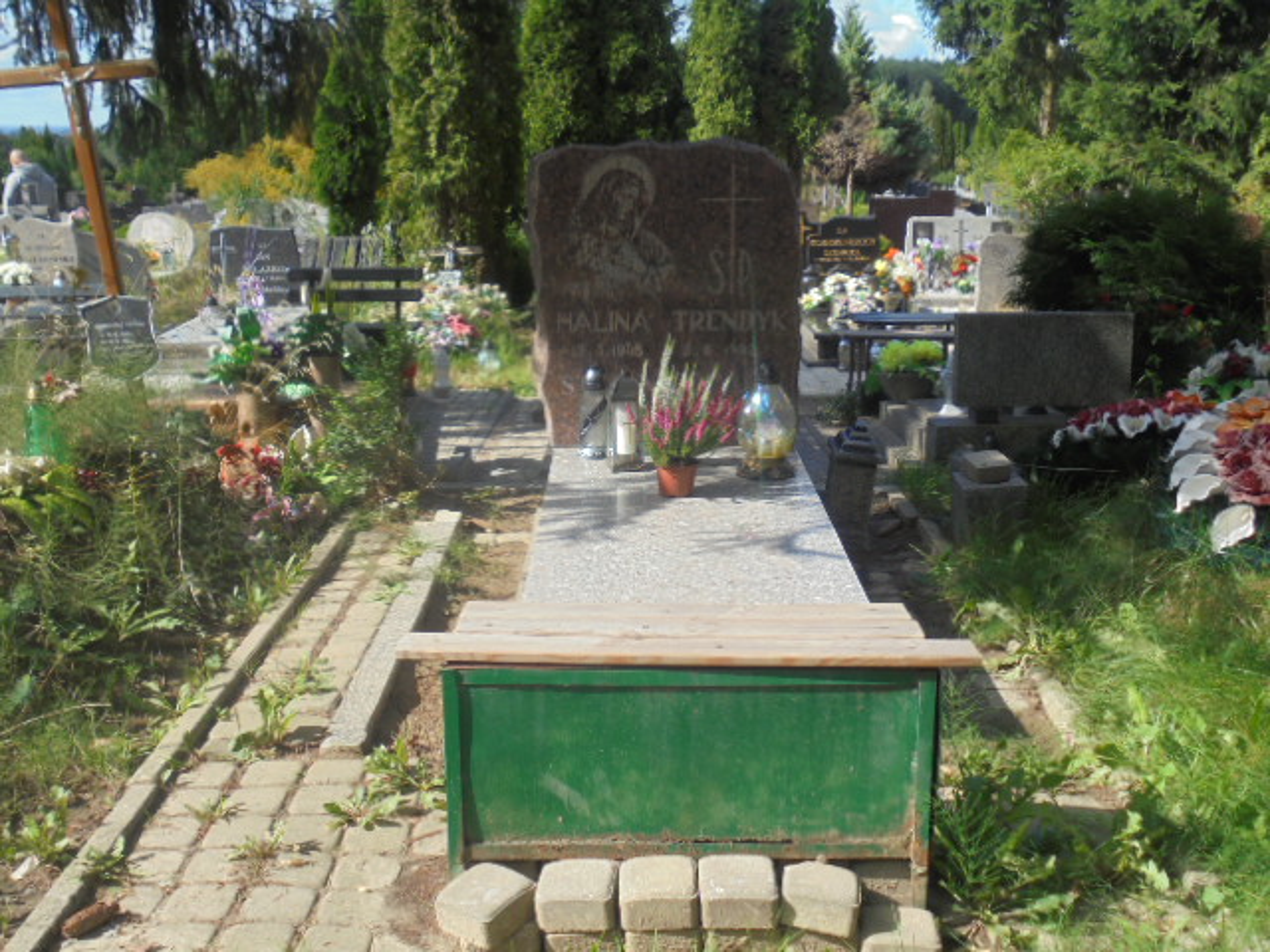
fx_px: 1394
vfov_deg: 37.7
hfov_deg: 49.0
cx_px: 635
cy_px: 476
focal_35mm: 38
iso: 100
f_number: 4.2
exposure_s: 1/400
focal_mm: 6.9
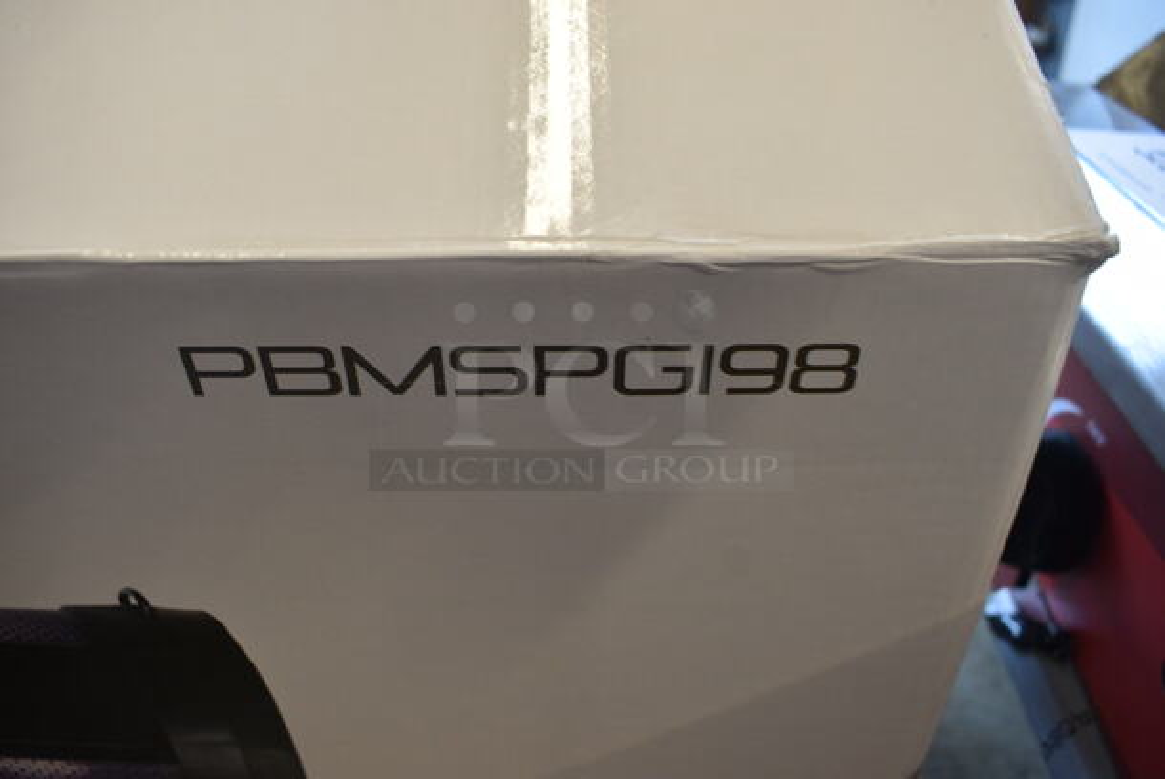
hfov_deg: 67.3
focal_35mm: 27
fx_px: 875
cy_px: 390
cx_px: 582
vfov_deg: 48.0
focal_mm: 18
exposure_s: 1/60
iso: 720
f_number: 5.6
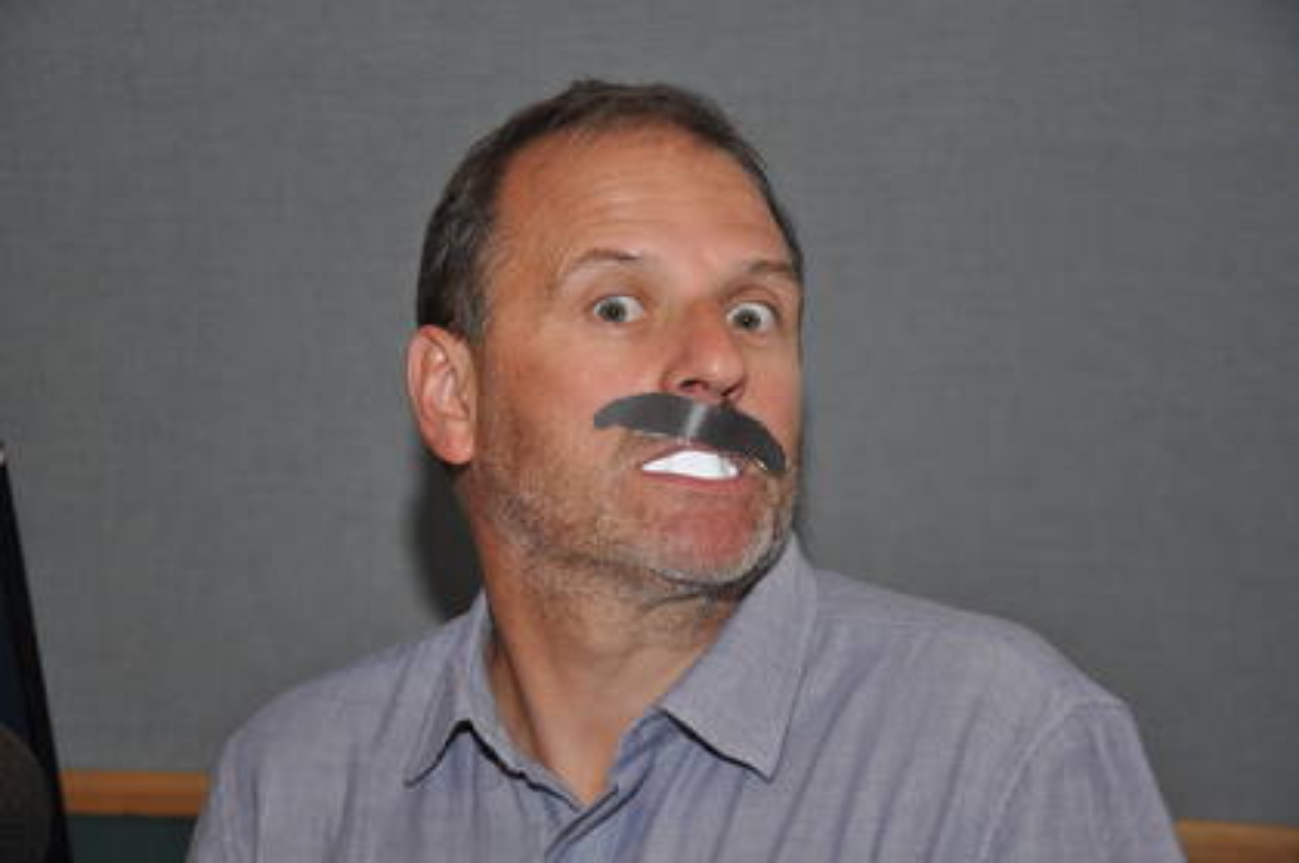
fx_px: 3352
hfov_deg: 21.9
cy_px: 432
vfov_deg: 14.7
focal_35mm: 93
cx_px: 650
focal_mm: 62
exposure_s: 1/60
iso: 200
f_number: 5.3
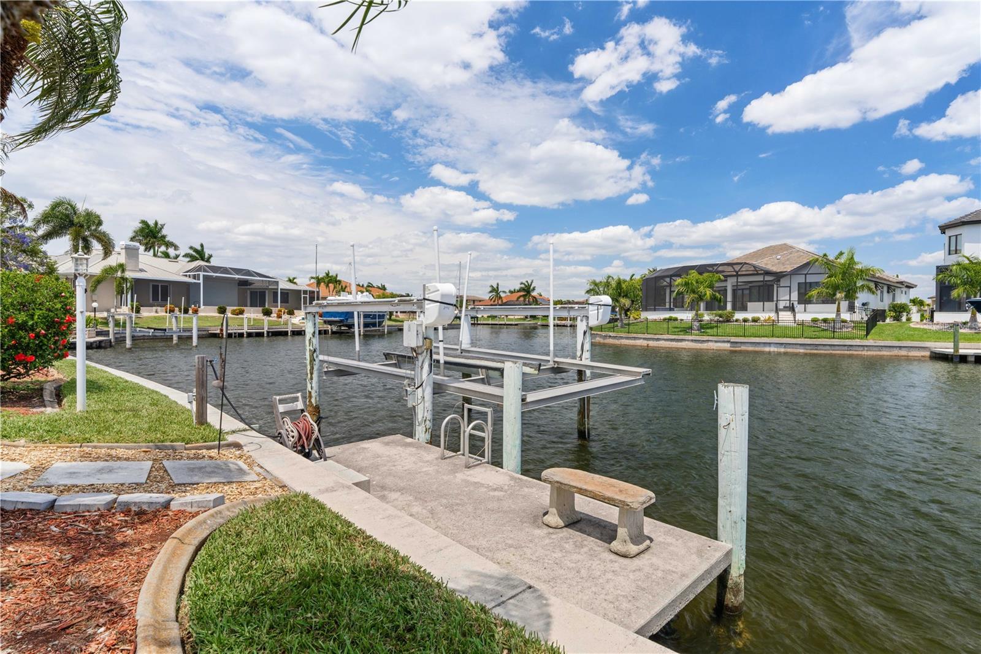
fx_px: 463
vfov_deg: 70.4
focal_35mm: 17
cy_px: 327
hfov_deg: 93.3
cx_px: 490
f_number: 8
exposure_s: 1/125
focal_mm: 17
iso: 320
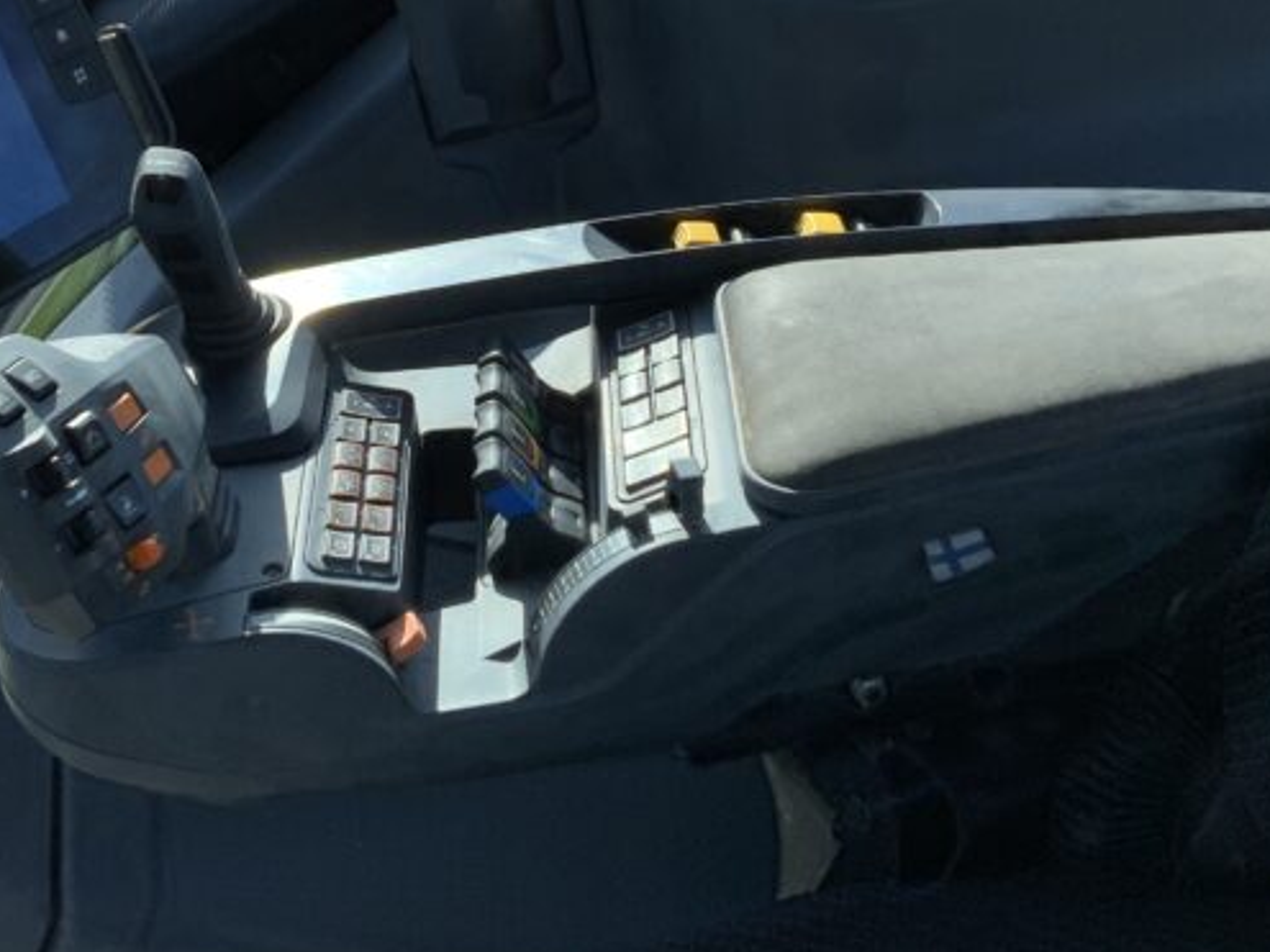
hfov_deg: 32.1
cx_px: 485
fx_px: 2201
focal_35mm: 60
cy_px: 203
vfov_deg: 24.1
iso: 16
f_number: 1.8
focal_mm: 3
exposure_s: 1/642
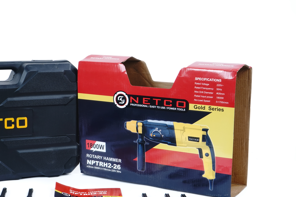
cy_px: 134
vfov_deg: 19.7
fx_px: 567
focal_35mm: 69
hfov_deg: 28.8
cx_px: 75
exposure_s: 1/5
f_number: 20
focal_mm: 45
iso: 100
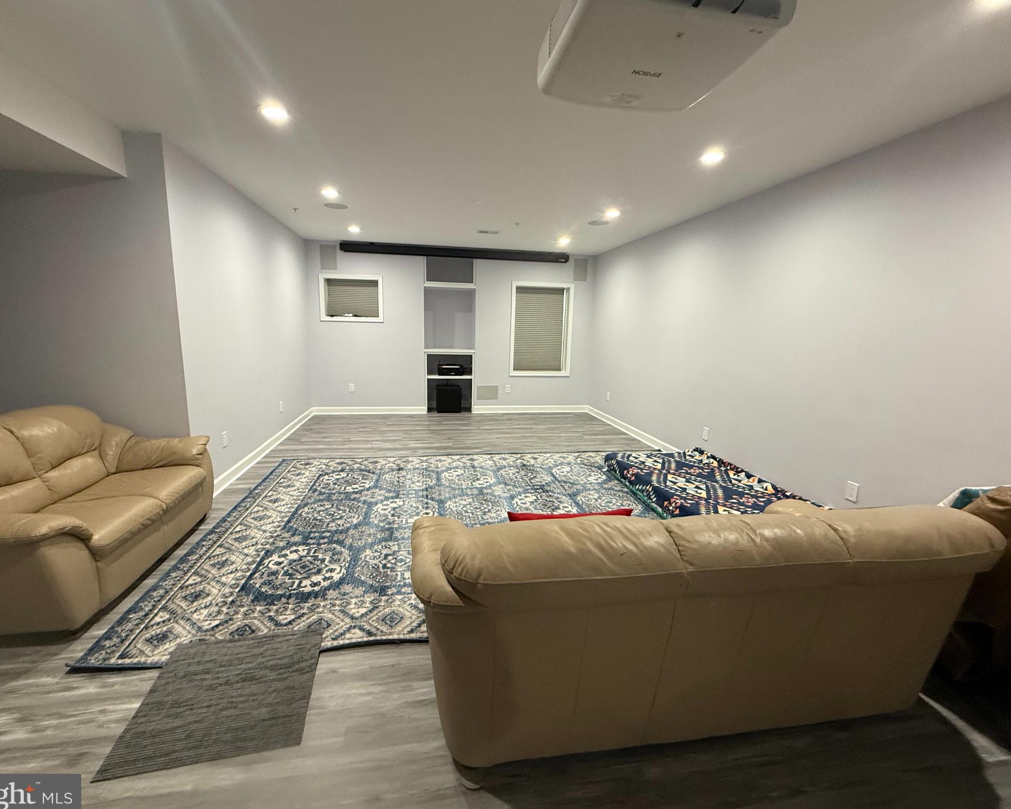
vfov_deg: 84.0
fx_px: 449
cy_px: 402
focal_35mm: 15
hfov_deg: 96.8
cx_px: 501
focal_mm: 2.22
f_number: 2.2
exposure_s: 1/60
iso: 320
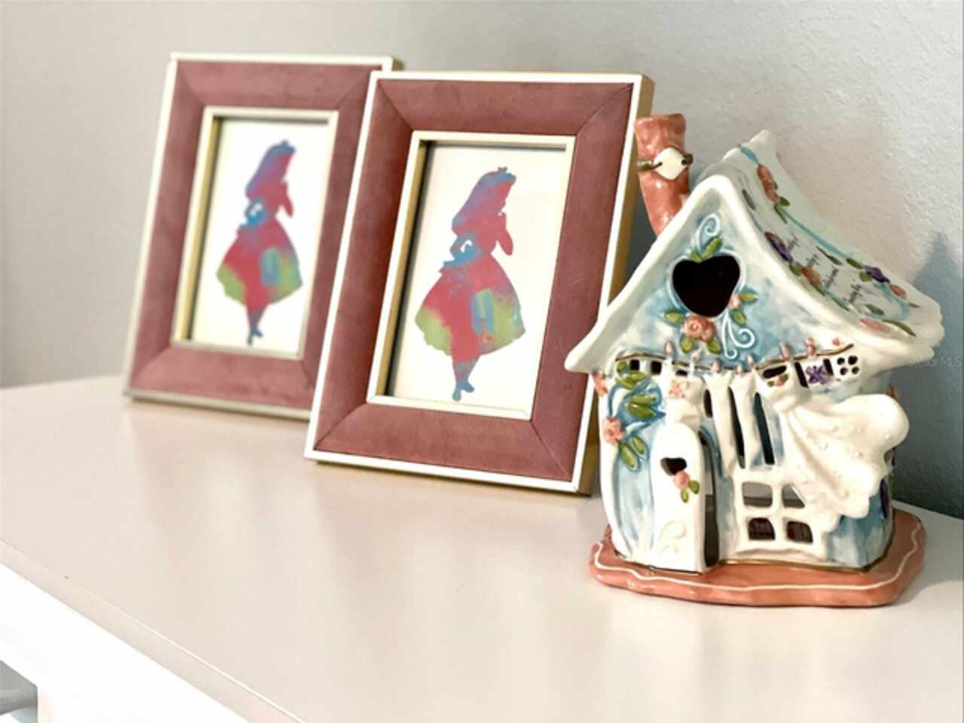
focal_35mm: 77
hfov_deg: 25.3
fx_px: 2144
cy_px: 362
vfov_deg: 19.1
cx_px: 482
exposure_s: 1/30
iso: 400
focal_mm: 9
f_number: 2.8
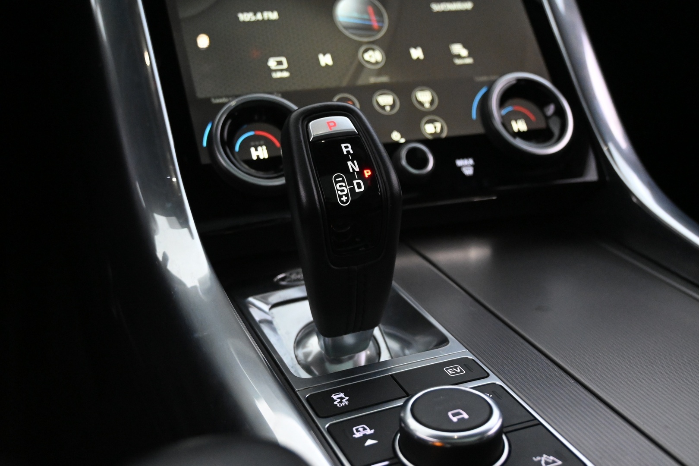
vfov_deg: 29.9
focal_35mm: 45
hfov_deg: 43.6
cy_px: 233
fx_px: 874
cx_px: 350
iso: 5000
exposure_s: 1/50
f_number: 4.8
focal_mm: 30
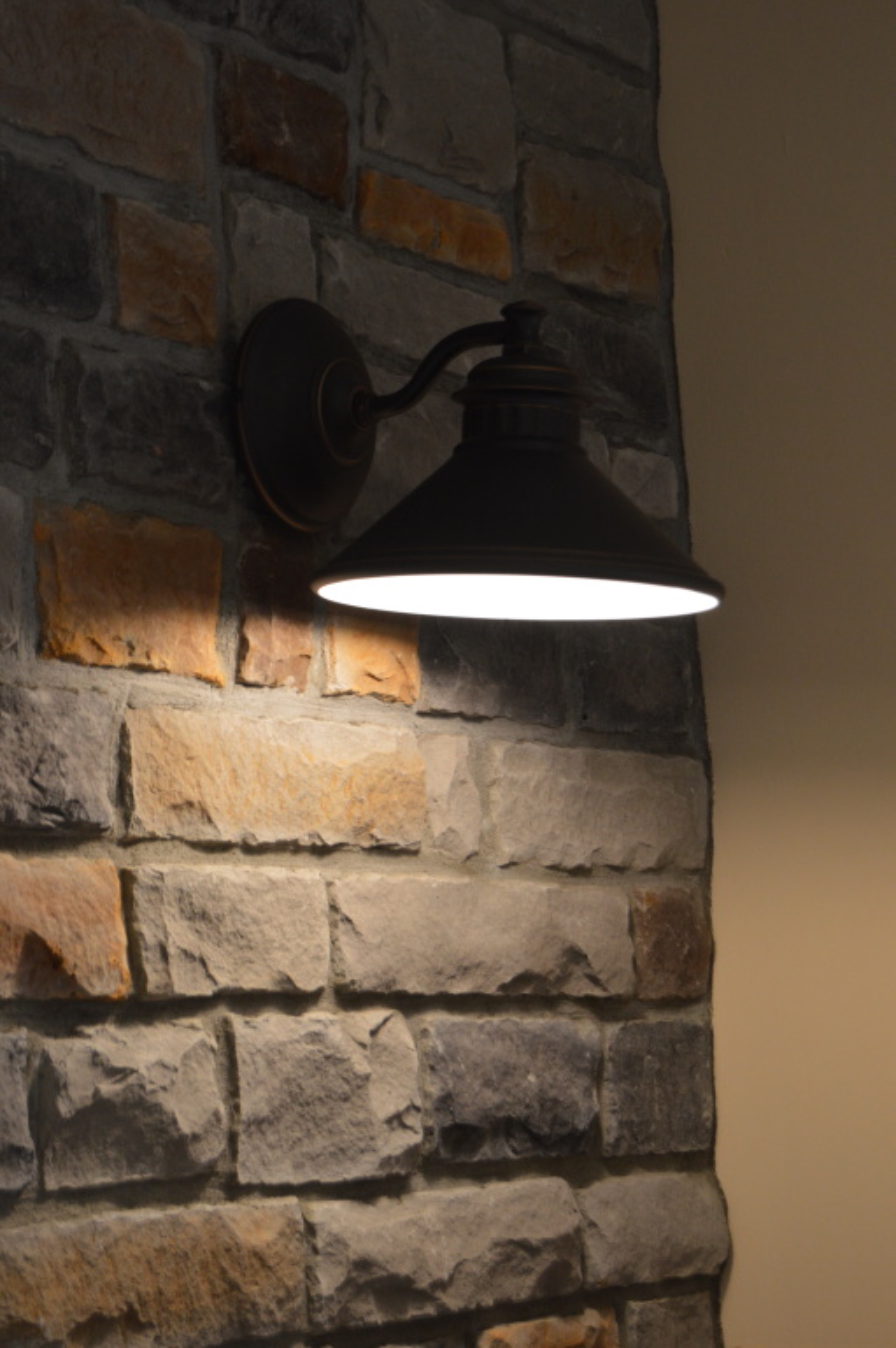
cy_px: 674
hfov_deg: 18.2
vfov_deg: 27.0
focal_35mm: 75
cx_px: 448
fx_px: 2804
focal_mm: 50
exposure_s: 1/60
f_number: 5.6
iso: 720
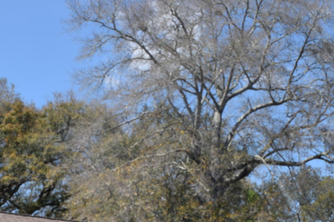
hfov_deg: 26.5
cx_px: 111
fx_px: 705
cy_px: 263
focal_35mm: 76
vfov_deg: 17.2
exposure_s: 1/320
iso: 200
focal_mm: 20
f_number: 9
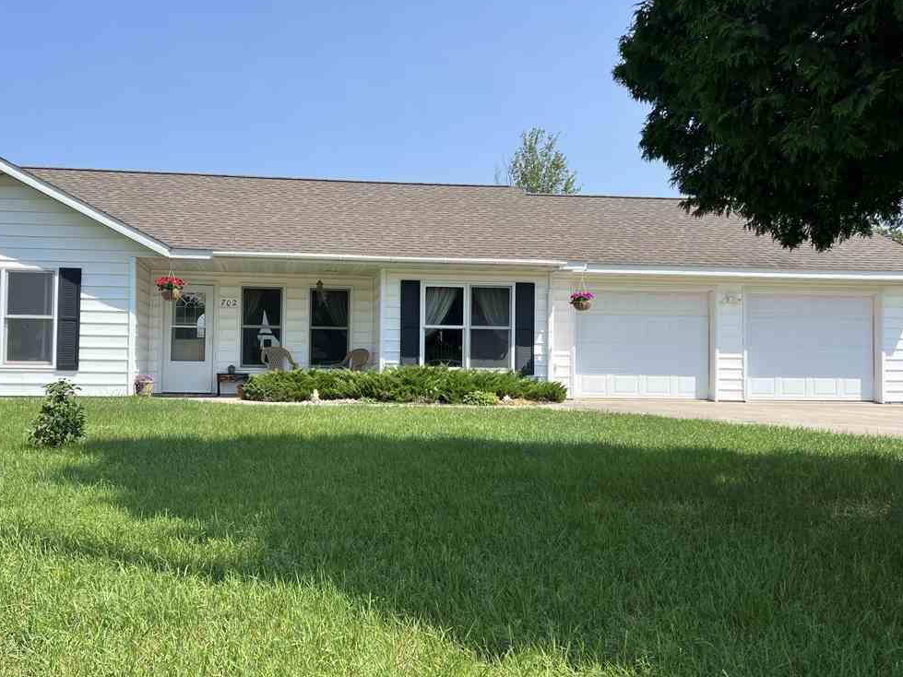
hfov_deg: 53.7
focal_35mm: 34
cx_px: 375
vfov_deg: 41.8
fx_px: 887
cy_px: 330
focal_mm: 5.7
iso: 50
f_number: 1.5
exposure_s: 1/3460
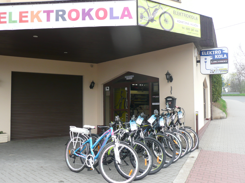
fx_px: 241
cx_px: 122
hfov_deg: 54.0
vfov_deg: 41.8
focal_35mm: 34
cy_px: 92
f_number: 3.6
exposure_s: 1/80
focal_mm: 5.5
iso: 100
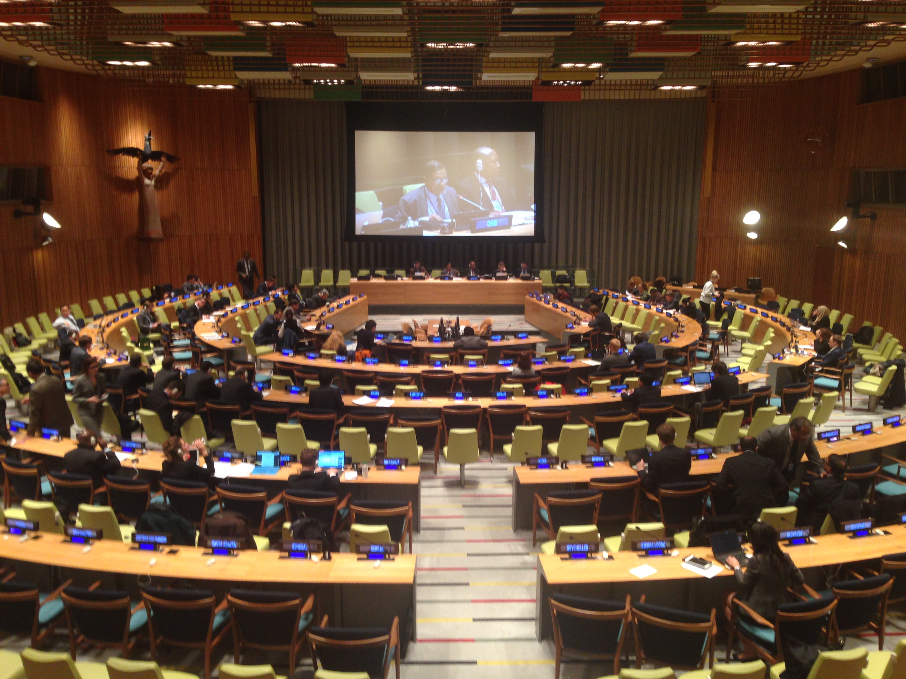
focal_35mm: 33
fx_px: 864
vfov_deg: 42.9
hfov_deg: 55.4
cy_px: 340
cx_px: 453
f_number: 2.4
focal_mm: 4.12
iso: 80
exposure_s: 1/20
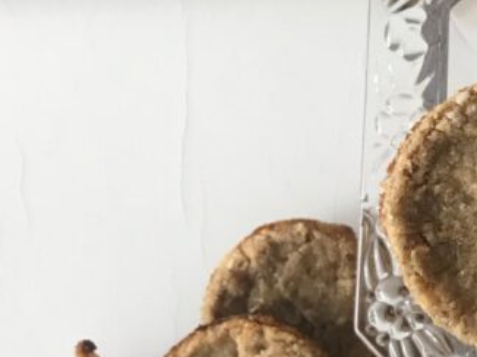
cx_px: 598
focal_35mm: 88
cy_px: 127
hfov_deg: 20.6
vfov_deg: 16.7
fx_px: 1212
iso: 25
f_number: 1.8
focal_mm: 3.99
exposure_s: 1/33
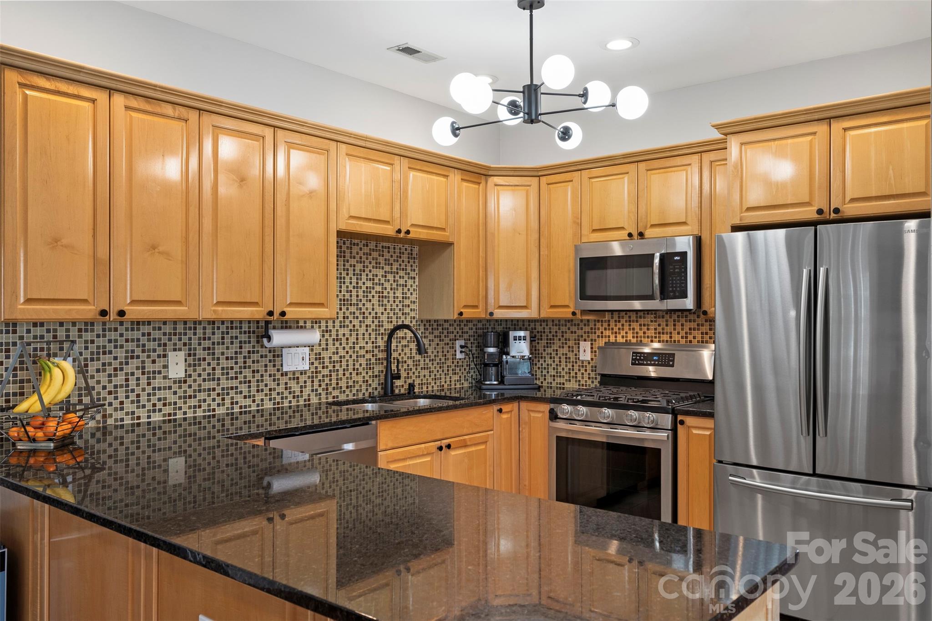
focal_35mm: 28
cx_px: 466
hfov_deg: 65.5
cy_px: 310
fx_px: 725
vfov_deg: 46.4
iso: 640
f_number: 8
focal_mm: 28
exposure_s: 1/6
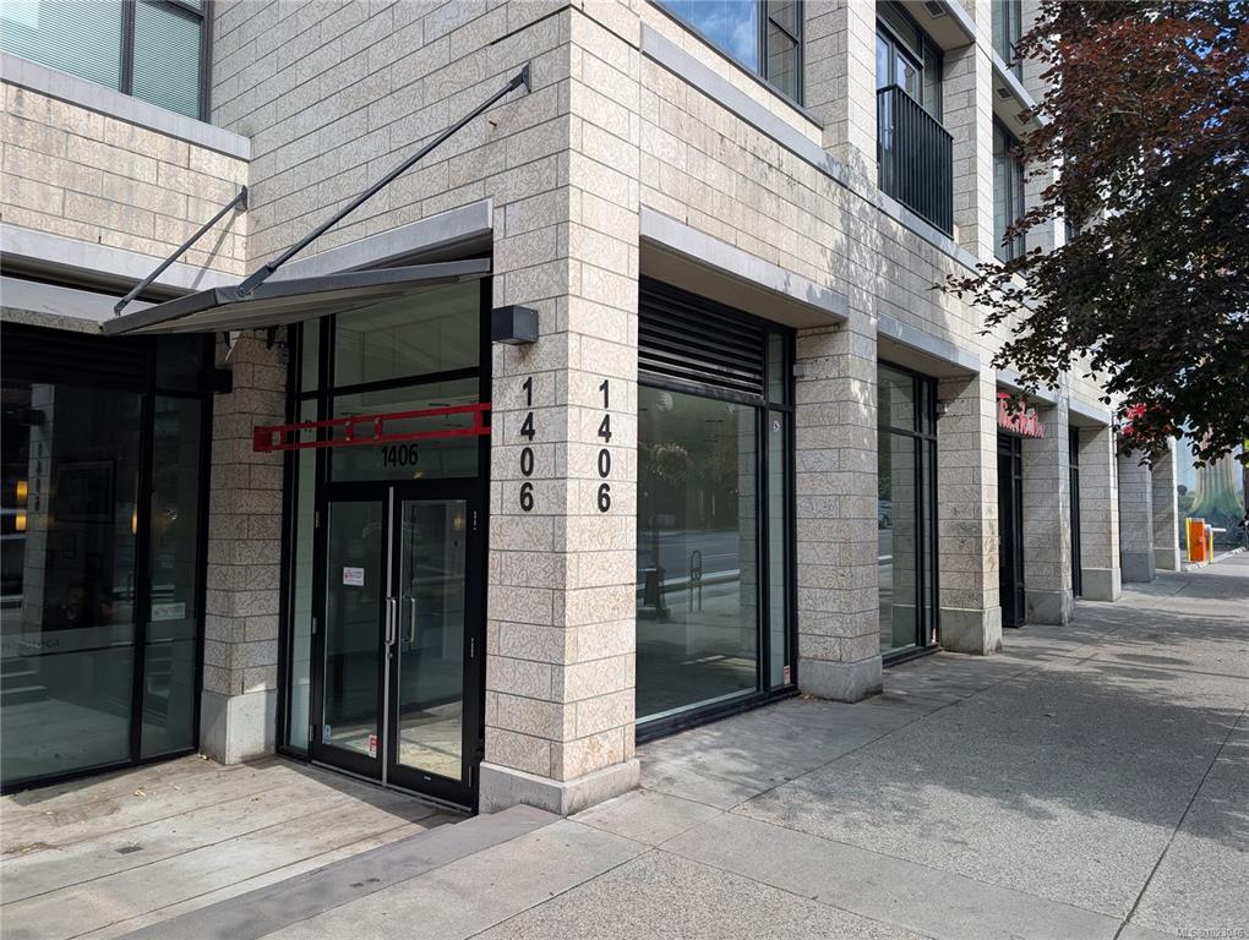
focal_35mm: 24
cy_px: 470
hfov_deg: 71.5
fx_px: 867
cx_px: 624
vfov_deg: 56.9
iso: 22
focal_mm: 6.9
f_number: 1.68
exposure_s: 1/845
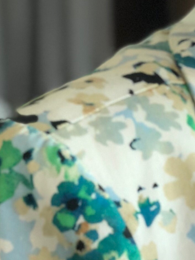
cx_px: 396
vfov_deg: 8.9
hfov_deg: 6.5
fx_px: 1675
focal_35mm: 223
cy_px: 125
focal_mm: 6
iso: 64
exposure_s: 1/60
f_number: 2.4
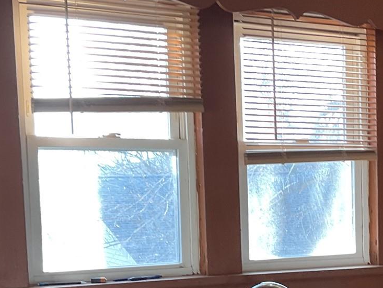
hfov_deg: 23.5
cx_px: 341
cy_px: 270
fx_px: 896
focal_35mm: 81
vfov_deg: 17.9
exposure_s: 1/60
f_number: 1.8
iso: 40
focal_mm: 3
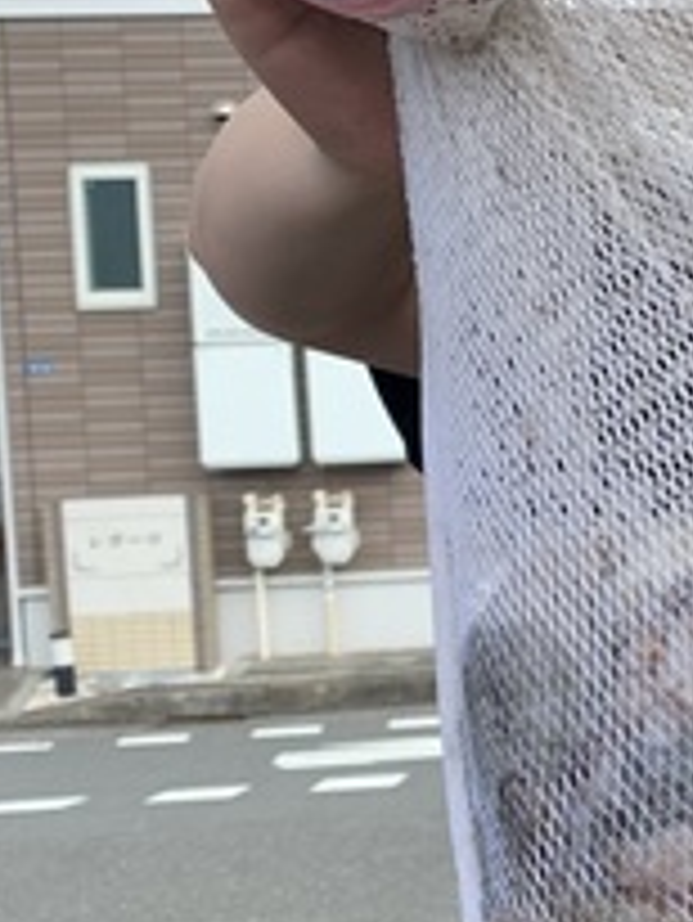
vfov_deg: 24.1
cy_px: 517
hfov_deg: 16.9
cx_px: 954
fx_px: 2160
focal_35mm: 81
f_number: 1.8
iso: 25
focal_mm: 4.25
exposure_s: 1/651
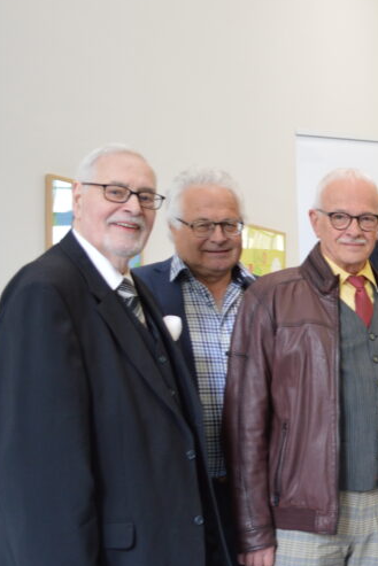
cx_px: 539
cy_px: 346
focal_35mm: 56
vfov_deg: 35.5
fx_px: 881
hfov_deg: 21.1
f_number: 3.5
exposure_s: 1/15
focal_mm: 18
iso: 450
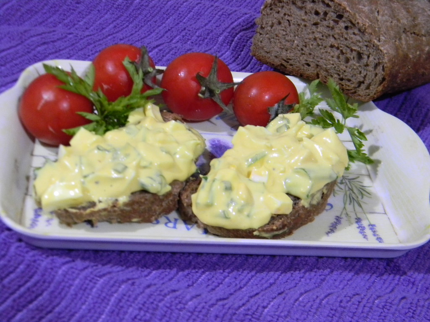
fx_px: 696
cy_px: 161
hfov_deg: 34.3
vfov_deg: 26.1
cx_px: 215
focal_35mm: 56
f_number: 4.1
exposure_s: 1/12
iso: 400
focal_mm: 10.1
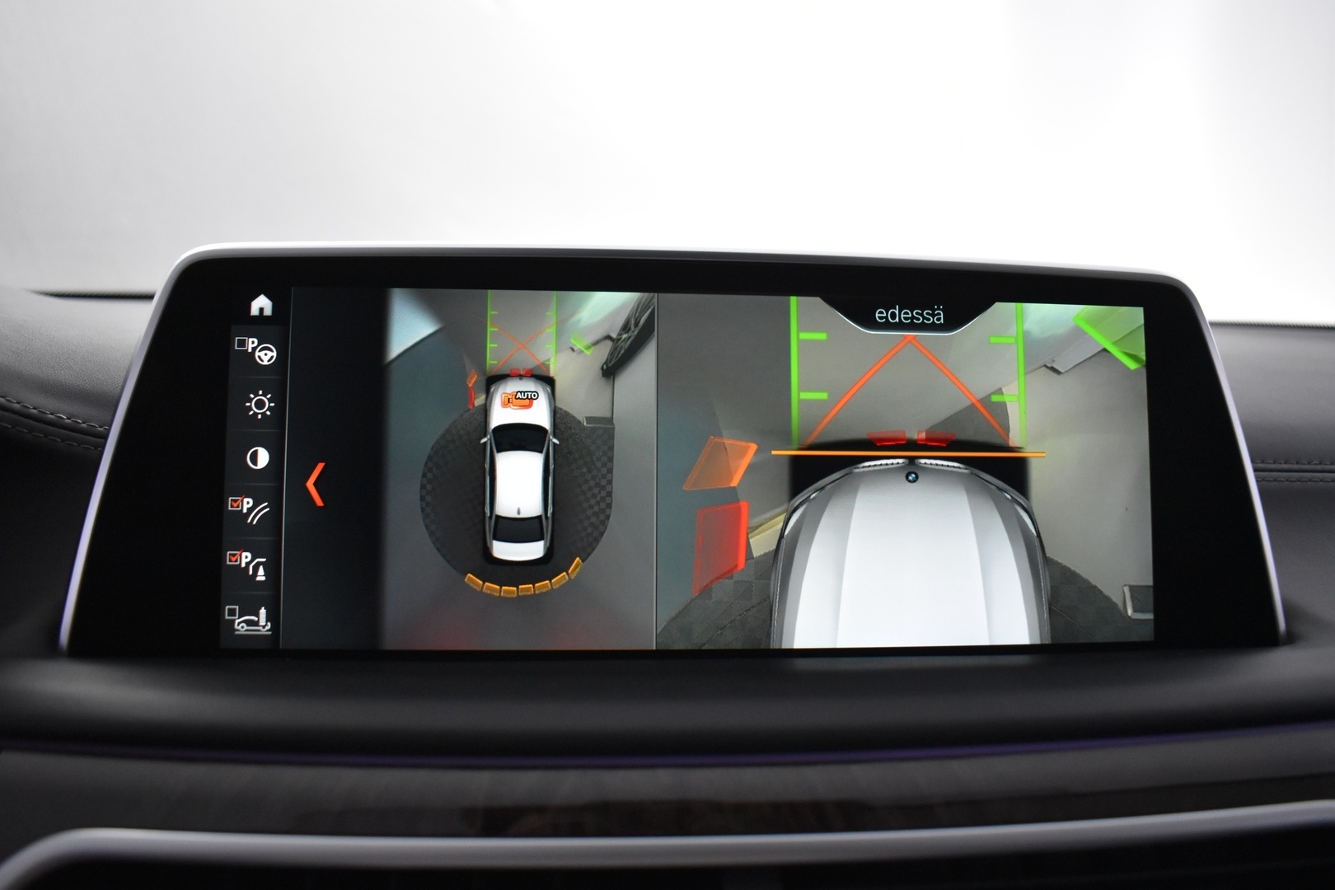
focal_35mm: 27
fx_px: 1001
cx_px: 668
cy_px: 445
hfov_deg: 67.4
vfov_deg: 47.9
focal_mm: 18
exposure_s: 1/60
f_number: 3.5
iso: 2000
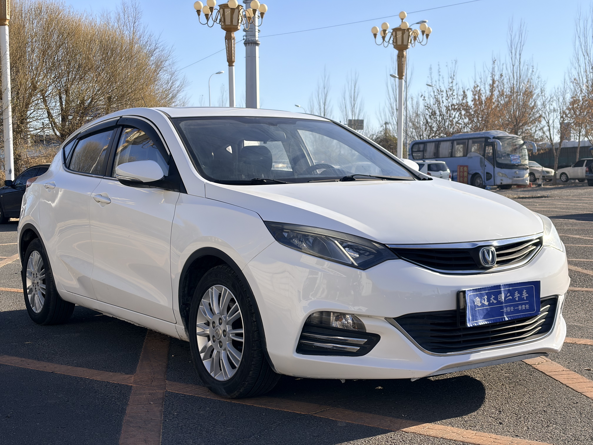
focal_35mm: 52
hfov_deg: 36.8
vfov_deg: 28.0
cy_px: 222
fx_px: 891
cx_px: 296
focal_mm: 5.96
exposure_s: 1/3125
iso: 40
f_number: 1.6
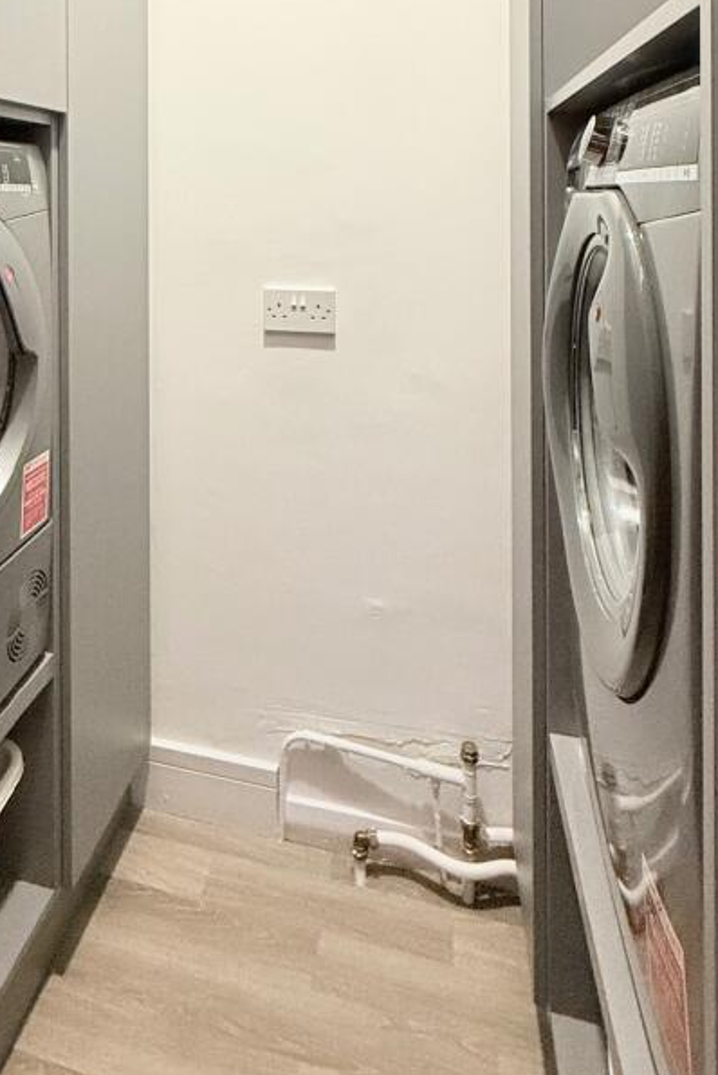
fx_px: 747
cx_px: 238
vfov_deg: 64.7
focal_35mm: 25
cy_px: 204
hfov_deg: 50.4
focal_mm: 2.22
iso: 400
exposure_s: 1/50
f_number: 2.2
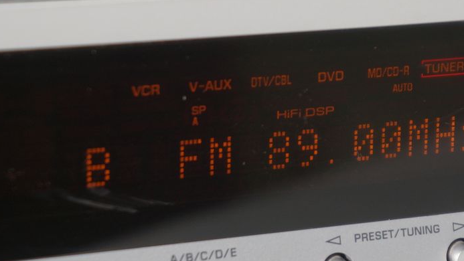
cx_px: 391
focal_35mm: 168
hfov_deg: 12.7
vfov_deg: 7.2
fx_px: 2067
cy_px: 61
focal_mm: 55
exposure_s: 1/8
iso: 200
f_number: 5.6
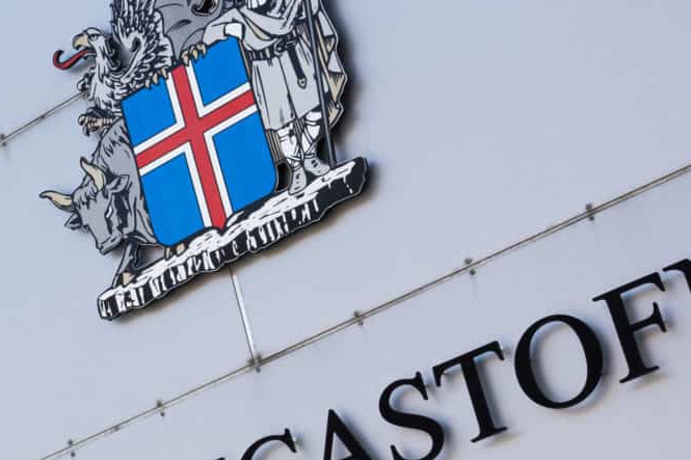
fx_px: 1996
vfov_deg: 13.1
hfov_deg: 18.4
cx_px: -179
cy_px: 372
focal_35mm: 104
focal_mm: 18
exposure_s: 1/500
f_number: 6.4
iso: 640
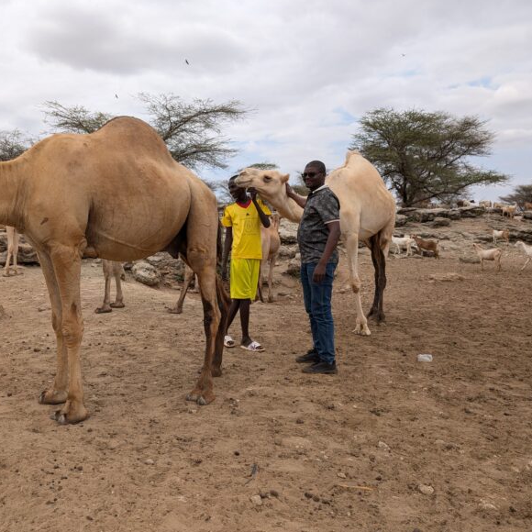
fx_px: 504
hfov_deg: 54.6
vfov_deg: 55.6
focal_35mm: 29
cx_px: 183
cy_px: 268
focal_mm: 6.9
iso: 21
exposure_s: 1/1159
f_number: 1.68
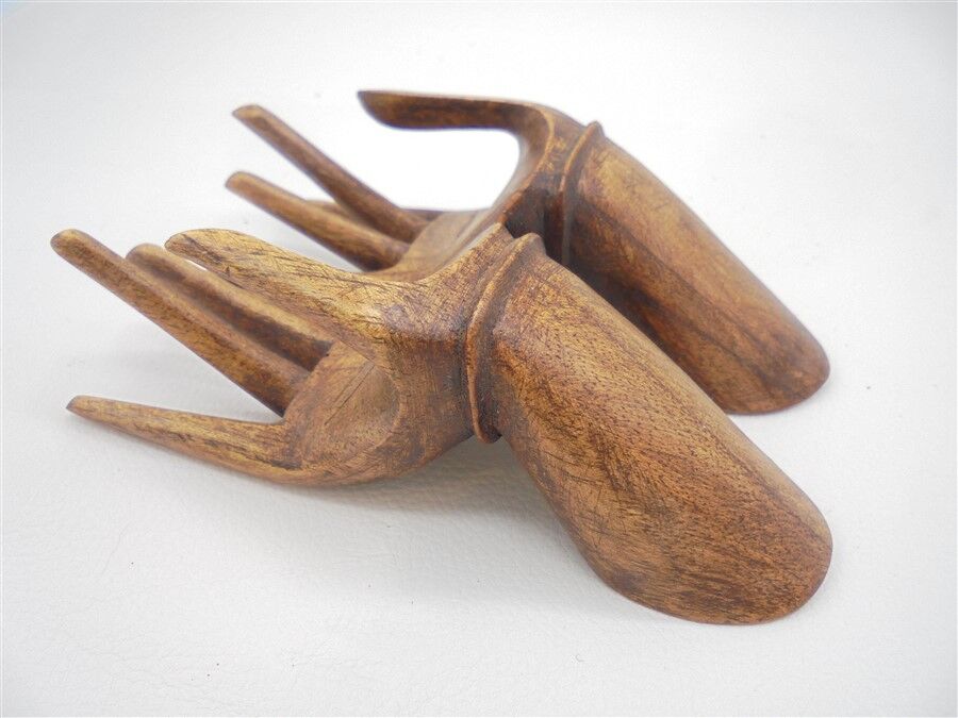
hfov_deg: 67.3
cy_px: 359
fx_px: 720
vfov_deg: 53.1
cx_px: 479
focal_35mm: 26
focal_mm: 4.6
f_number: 3.5
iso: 100
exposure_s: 1/40
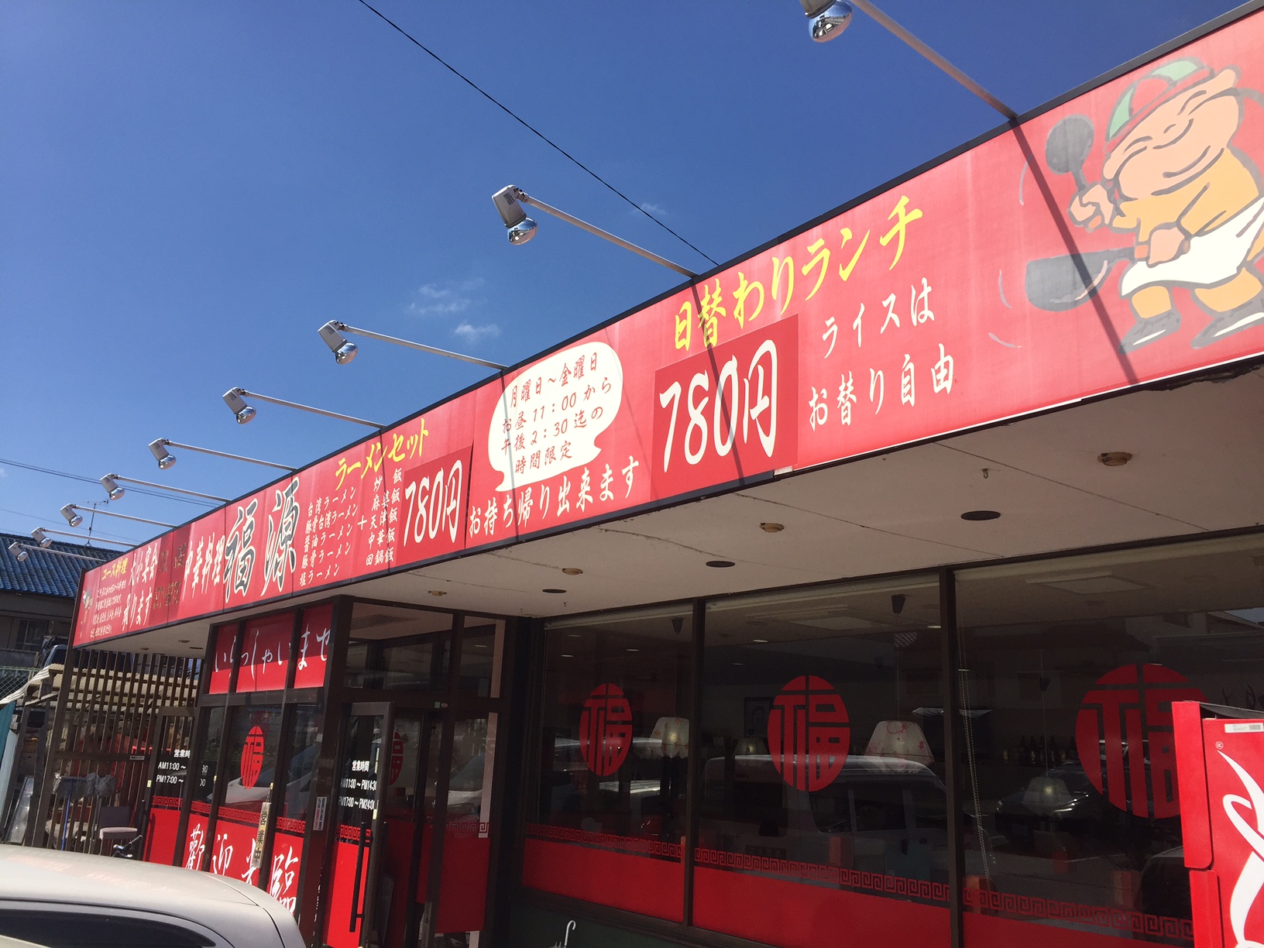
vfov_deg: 48.2
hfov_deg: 61.7
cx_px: 632
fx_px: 1059
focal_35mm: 29
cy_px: 474
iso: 32
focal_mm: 4.15
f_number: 2.2
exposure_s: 1/2083
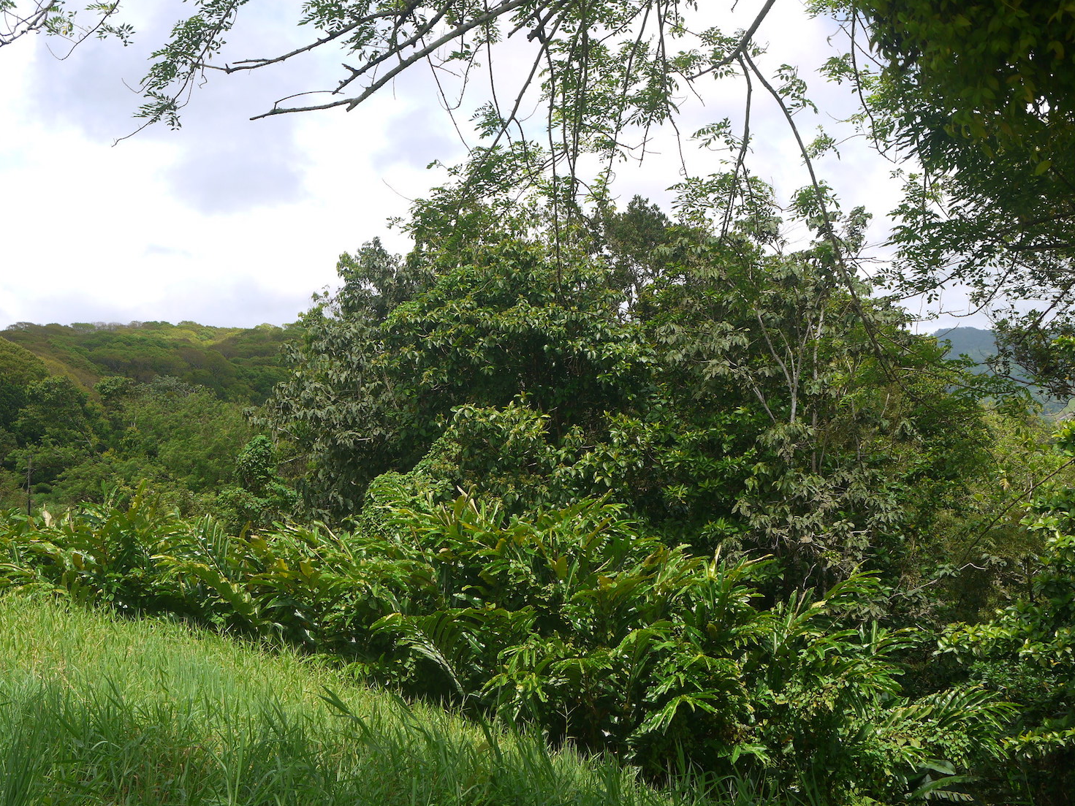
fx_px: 1584
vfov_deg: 28.6
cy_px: 407
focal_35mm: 51
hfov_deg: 37.5
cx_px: 540
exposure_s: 1/250
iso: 160
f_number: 7.1
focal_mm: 25
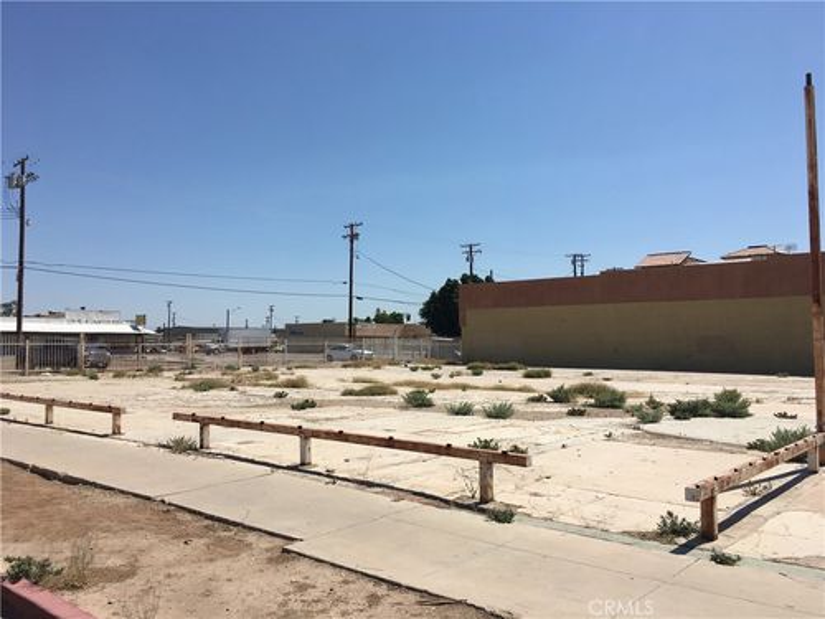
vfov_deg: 48.2
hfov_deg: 61.7
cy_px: 310
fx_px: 691
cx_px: 412
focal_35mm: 29
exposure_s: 1/3077
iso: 25
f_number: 2.2
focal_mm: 4.15
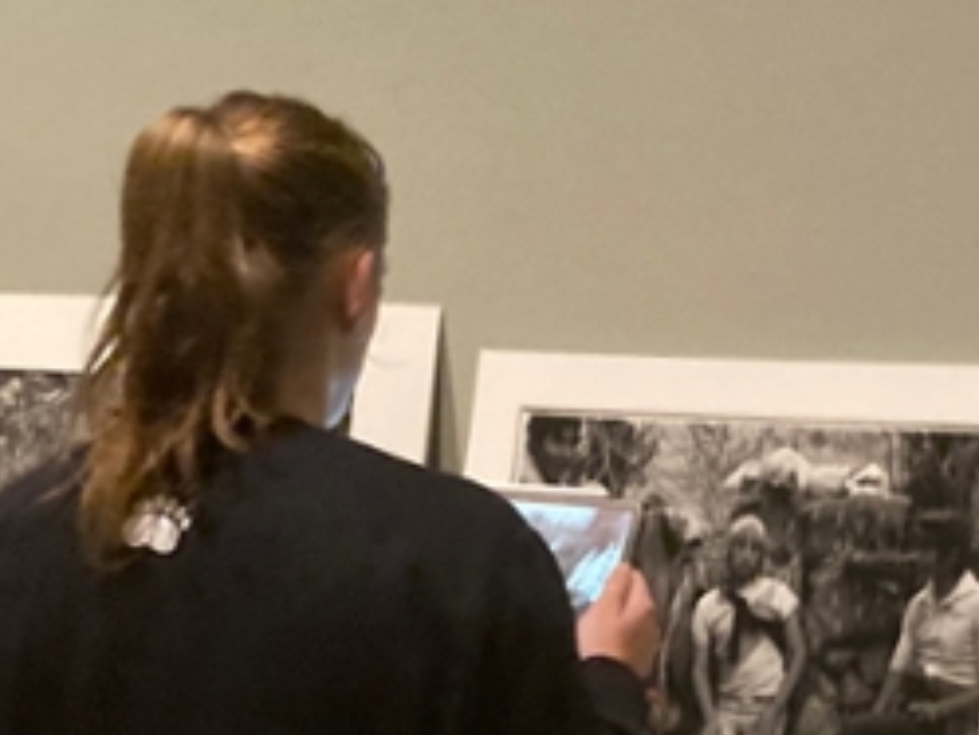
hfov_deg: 21.5
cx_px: 771
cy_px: 747
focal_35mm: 90
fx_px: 2547
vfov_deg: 16.1
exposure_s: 1/30
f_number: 1.8
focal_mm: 3.99
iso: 320
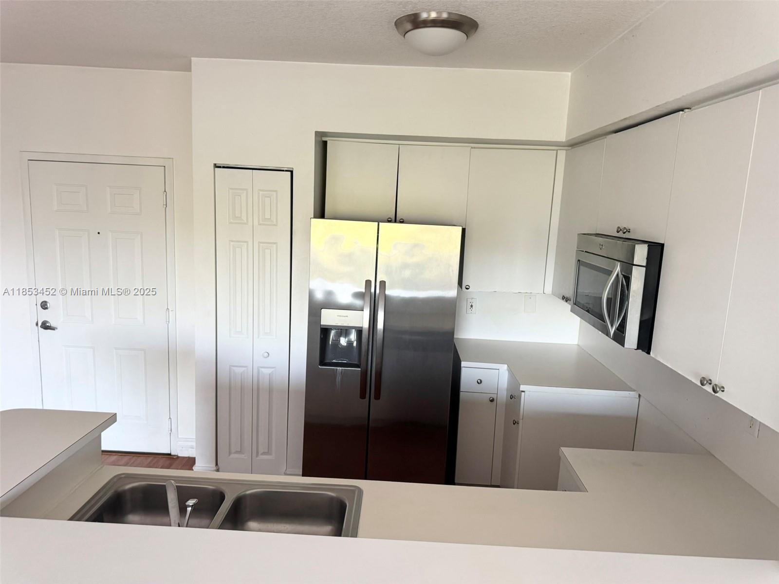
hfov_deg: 71.6
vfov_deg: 56.8
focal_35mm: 24
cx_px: 390
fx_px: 540
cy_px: 292
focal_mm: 6.76
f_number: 1.78
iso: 250
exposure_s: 1/60
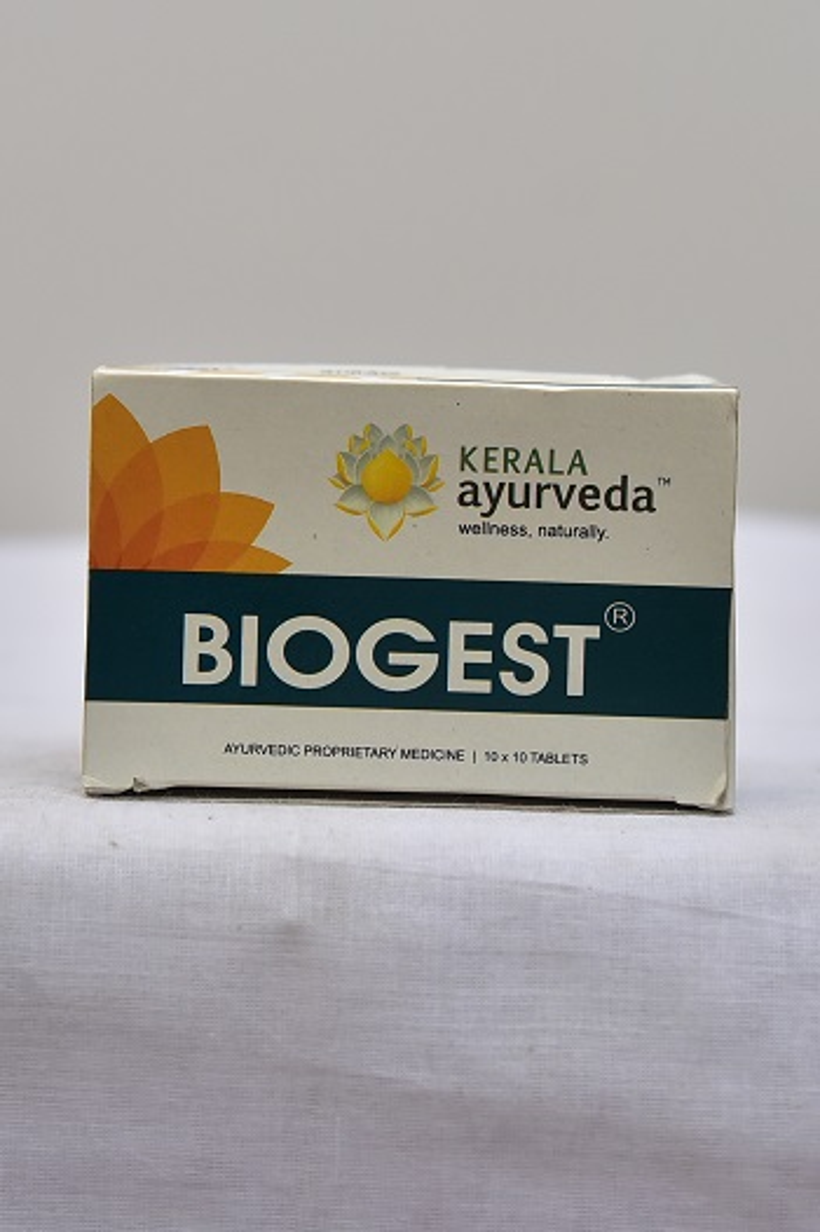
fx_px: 2668
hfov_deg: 17.5
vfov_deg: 26.0
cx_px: 410
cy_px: 616
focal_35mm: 78
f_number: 4.5
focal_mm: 78
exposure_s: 1/125
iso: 1600
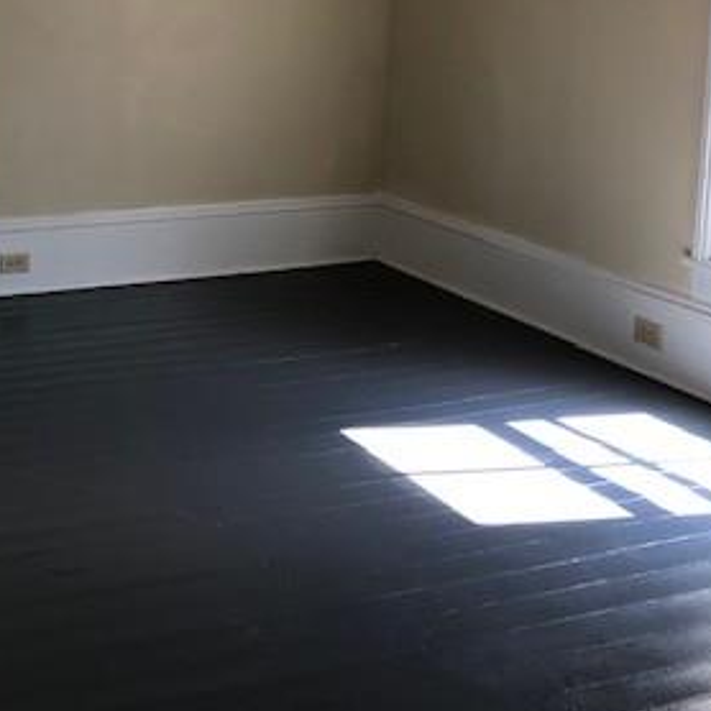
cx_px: 95
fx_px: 1325
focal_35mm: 57
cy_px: 138
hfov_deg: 29.0
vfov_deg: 29.3
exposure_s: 1/30
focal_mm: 3.99
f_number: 1.8
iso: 32
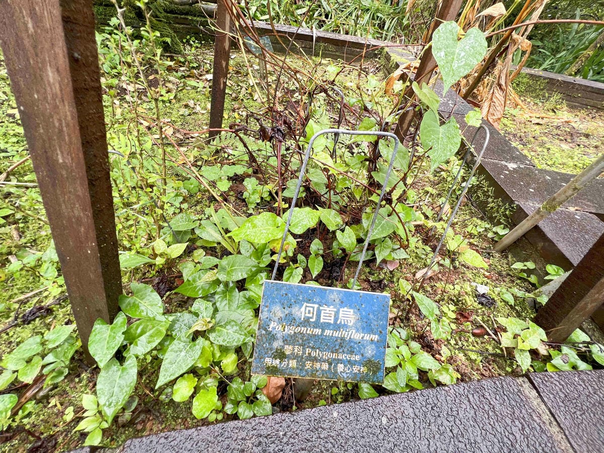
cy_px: 226
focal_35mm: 13
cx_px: 302
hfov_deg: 106.2
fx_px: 227
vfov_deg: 89.9
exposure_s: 1/121
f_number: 1.8
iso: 64
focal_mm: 1.57
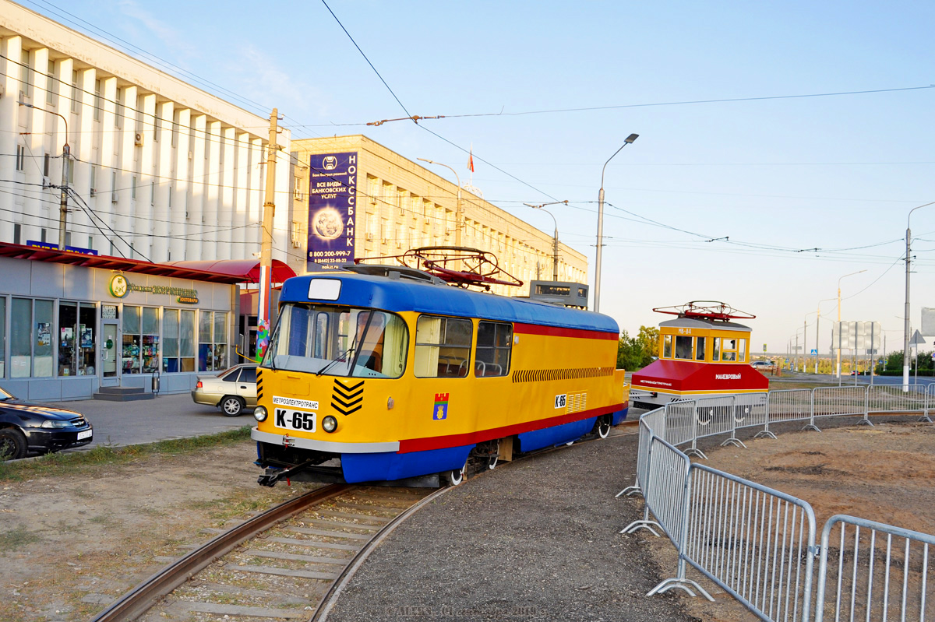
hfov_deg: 67.4
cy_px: 311
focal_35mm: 27
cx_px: 468
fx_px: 701
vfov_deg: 47.9
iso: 200
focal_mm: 18
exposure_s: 1/200
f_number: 5
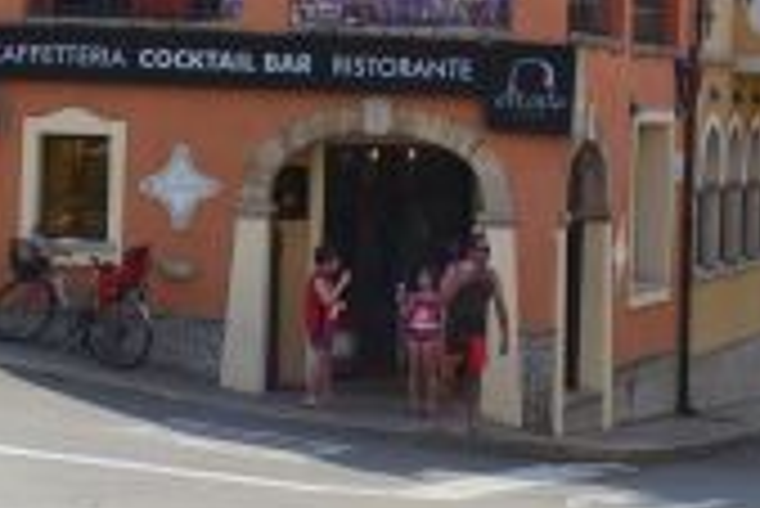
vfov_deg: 8.2
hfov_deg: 12.2
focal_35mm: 168
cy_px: 58
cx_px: 391
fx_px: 3550
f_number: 11
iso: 400
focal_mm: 42
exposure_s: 1/400
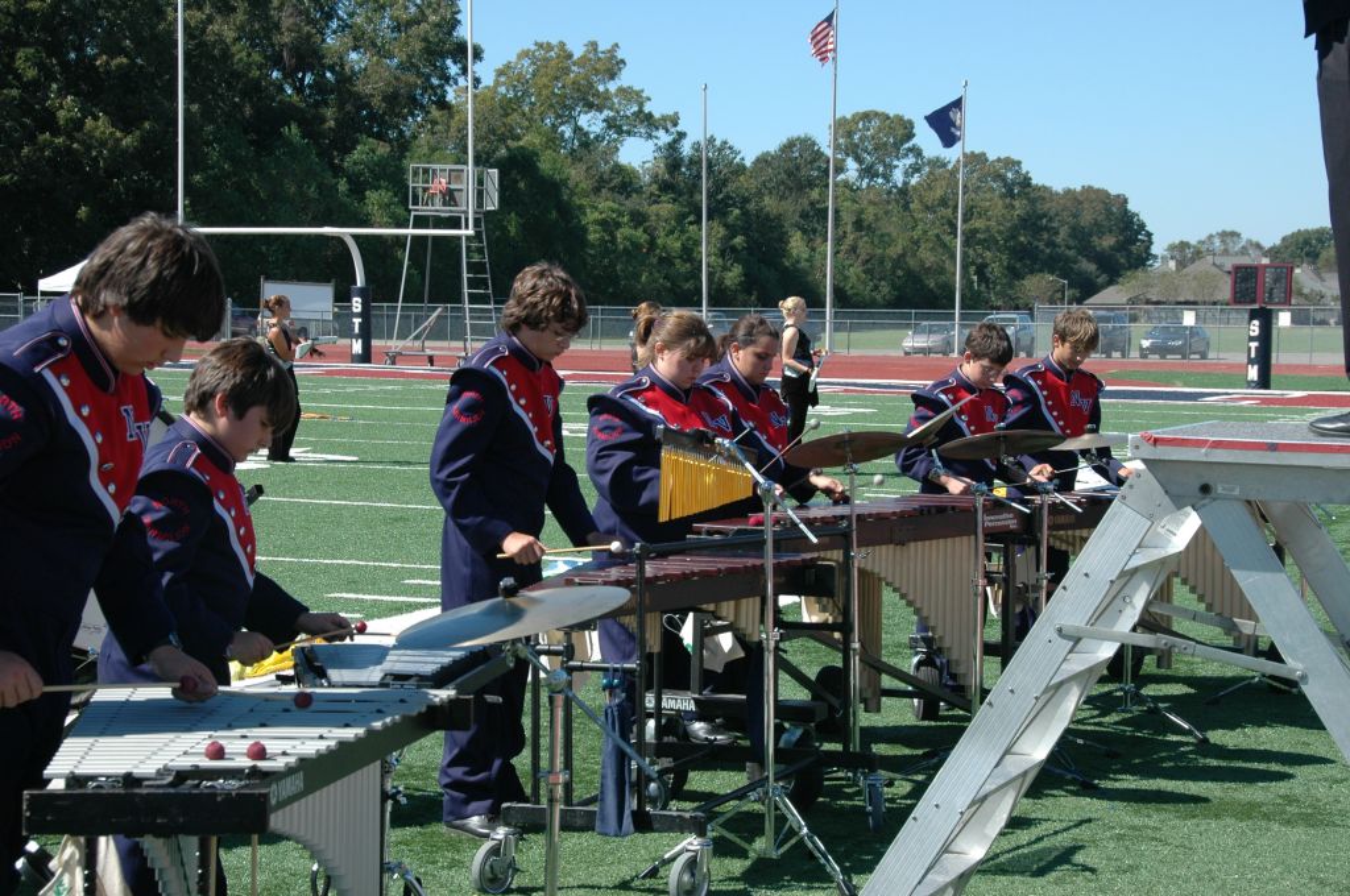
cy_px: 448
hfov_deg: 26.0
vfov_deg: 17.4
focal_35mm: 78
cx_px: 675
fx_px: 2921
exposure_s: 1/250
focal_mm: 52
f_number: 8
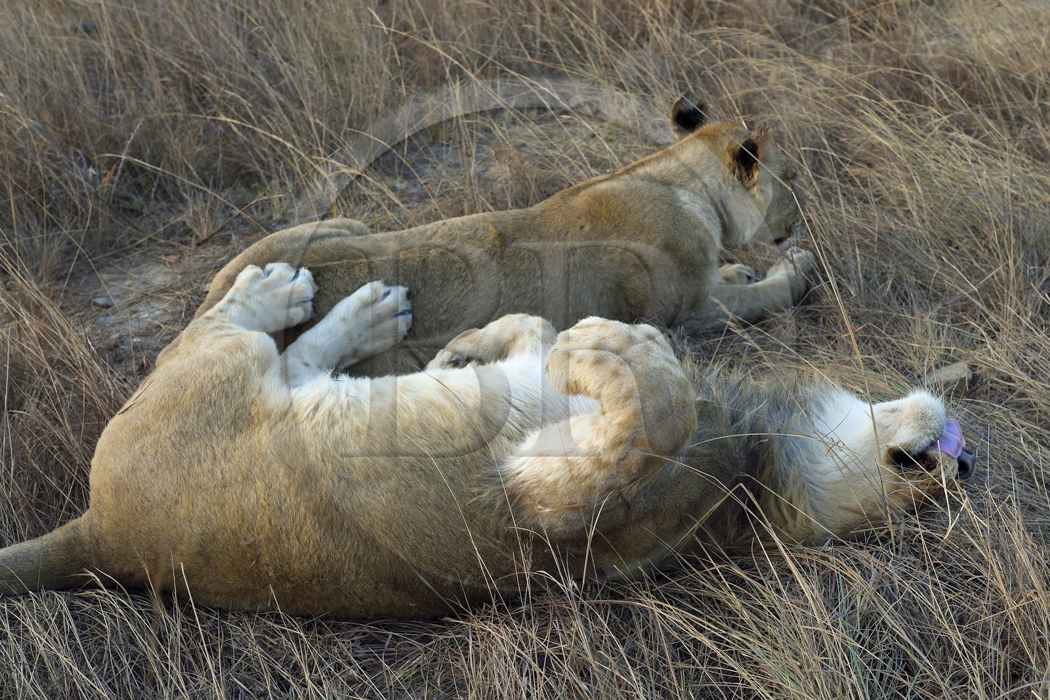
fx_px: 1400
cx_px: 525
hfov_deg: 41.1
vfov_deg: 28.1
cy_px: 350
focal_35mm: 48
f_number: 7.1
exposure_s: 1/320
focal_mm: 48
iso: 800
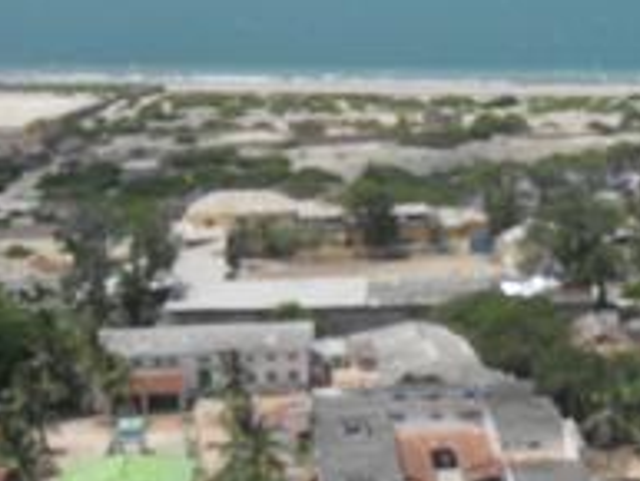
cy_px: 335
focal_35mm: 166
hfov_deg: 11.9
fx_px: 3071
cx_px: 501
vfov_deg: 8.9
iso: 100
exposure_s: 1/180
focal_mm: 8.8
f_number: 11.1
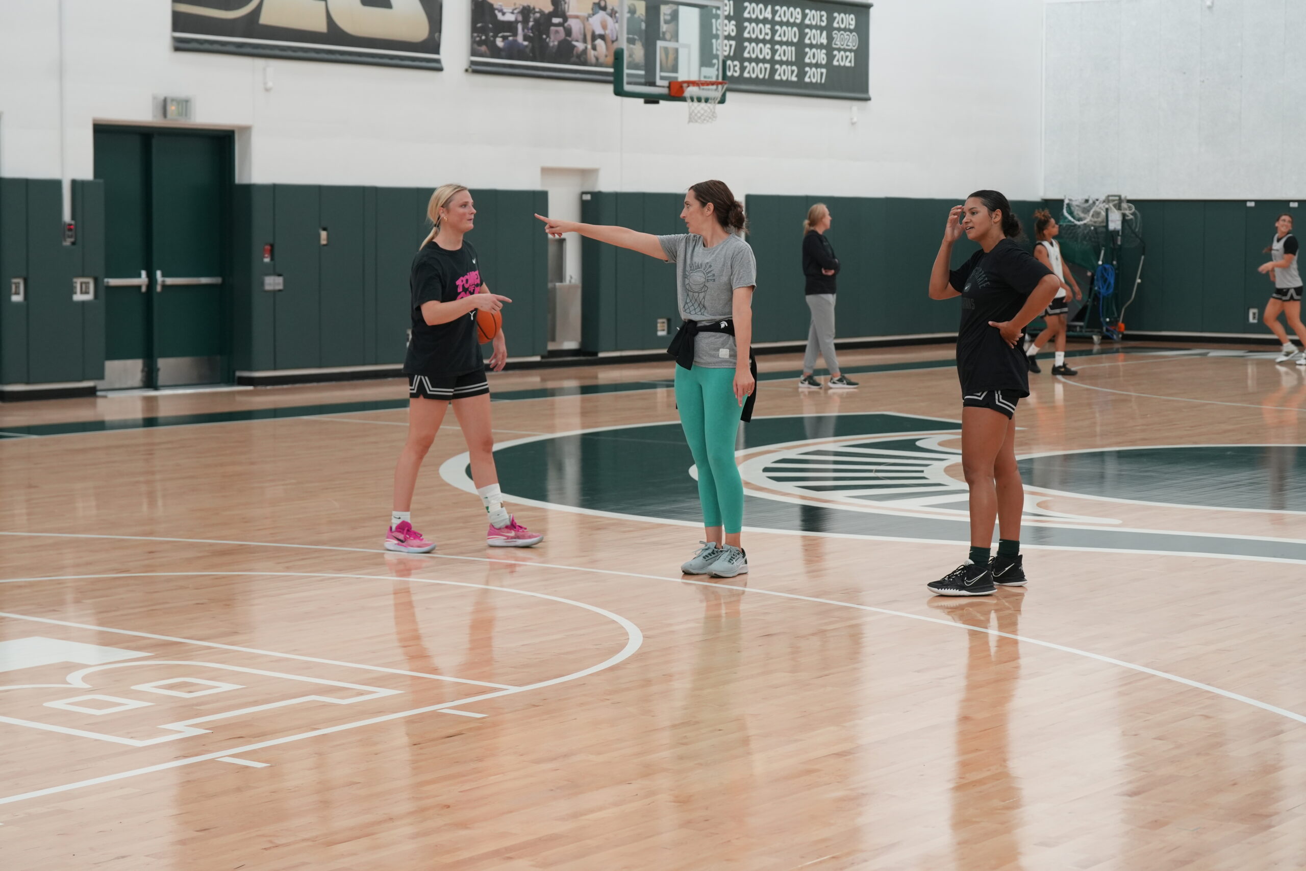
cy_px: 436
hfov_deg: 28.8
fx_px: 2539
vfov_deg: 19.5
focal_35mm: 70
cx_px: 653
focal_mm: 70
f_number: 4.5
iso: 1600
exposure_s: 1/200
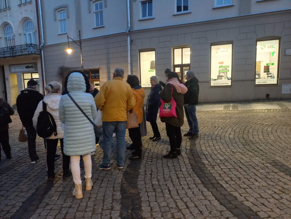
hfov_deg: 69.4
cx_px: 146
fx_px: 210
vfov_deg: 54.9
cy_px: 110
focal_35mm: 25
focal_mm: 4.65
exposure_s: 1/20
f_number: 1.8
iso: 1000
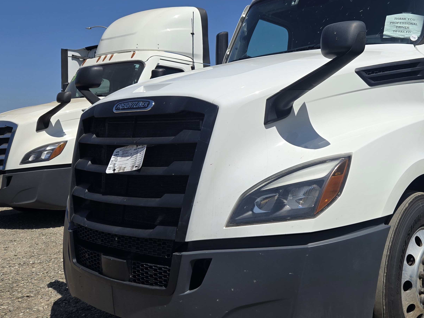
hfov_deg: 47.0
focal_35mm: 38
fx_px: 465
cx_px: 323
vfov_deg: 37.7
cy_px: 140
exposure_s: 1/3255
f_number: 1.8
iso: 25
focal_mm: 5.4
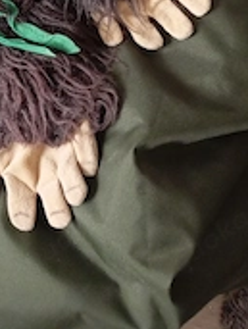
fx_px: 619
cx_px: -25
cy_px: -52
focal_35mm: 65
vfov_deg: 26.8
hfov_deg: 21.5
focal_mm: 4.27
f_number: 1.8
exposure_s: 1/20
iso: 1993
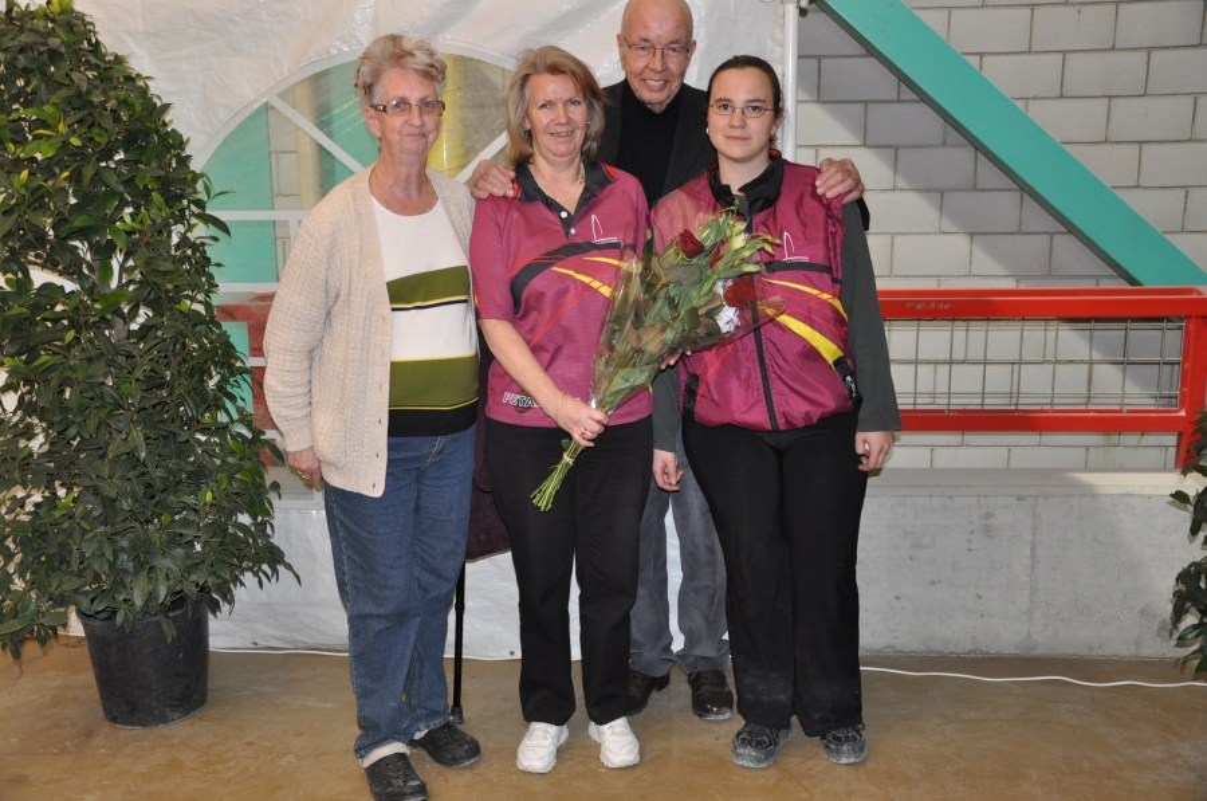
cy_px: 400
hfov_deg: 49.6
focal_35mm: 39
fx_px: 1305
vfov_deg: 34.1
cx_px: 604
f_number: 4
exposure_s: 1/60
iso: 800
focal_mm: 26
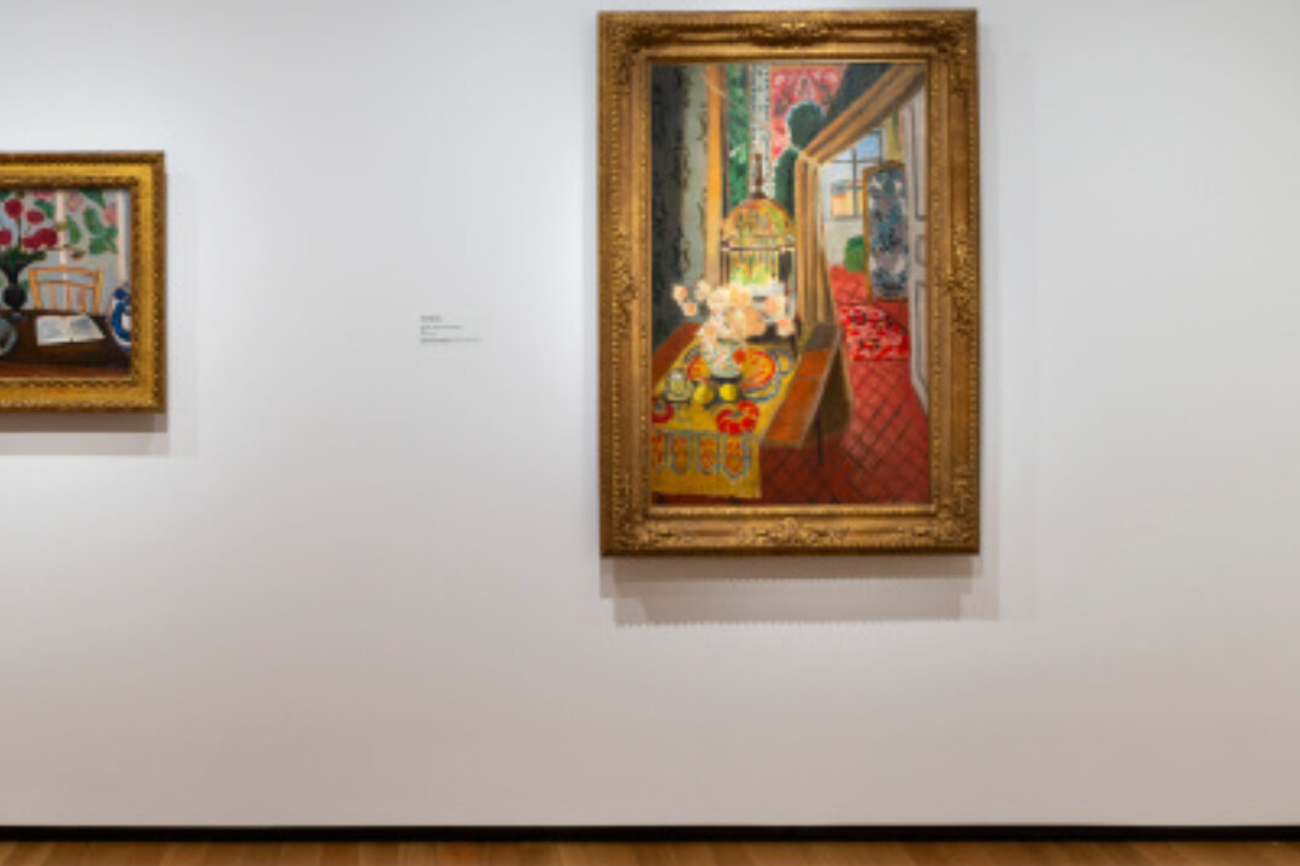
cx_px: 427
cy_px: 257
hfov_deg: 43.0
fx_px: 1625
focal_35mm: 45
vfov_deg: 29.6
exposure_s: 1/6
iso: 400
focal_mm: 30
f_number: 8
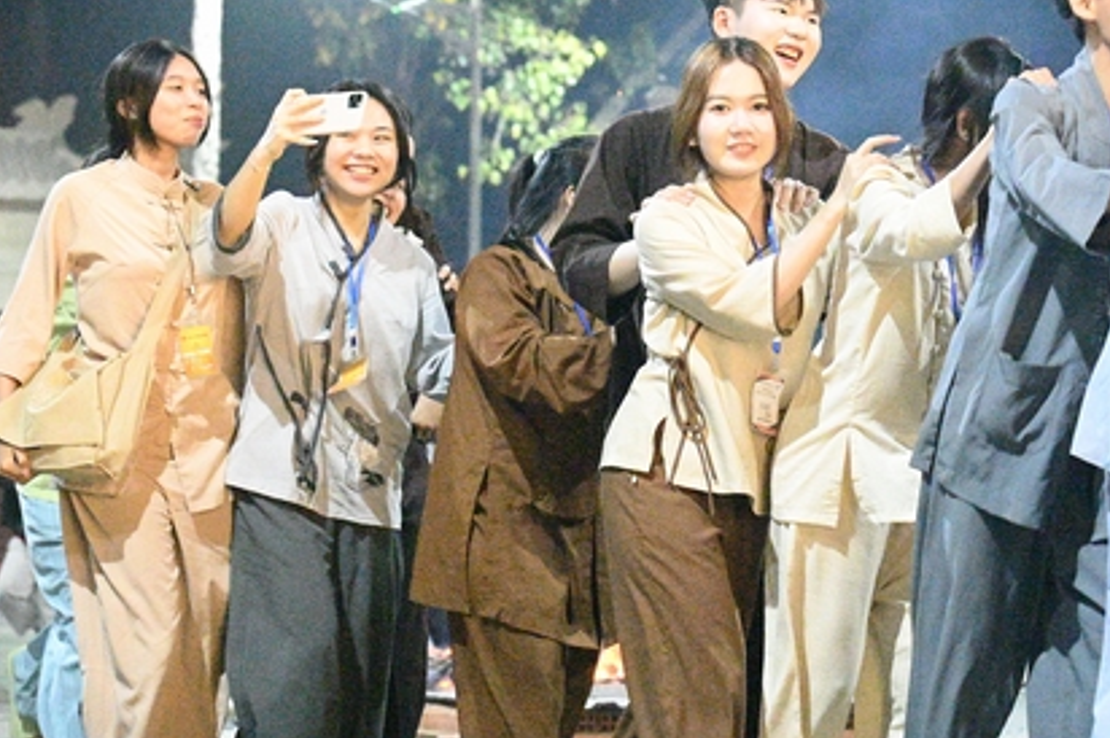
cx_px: 835
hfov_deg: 15.2
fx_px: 4128
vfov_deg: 10.2
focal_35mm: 134
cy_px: 180
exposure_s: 1/200
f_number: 5.6
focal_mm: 85
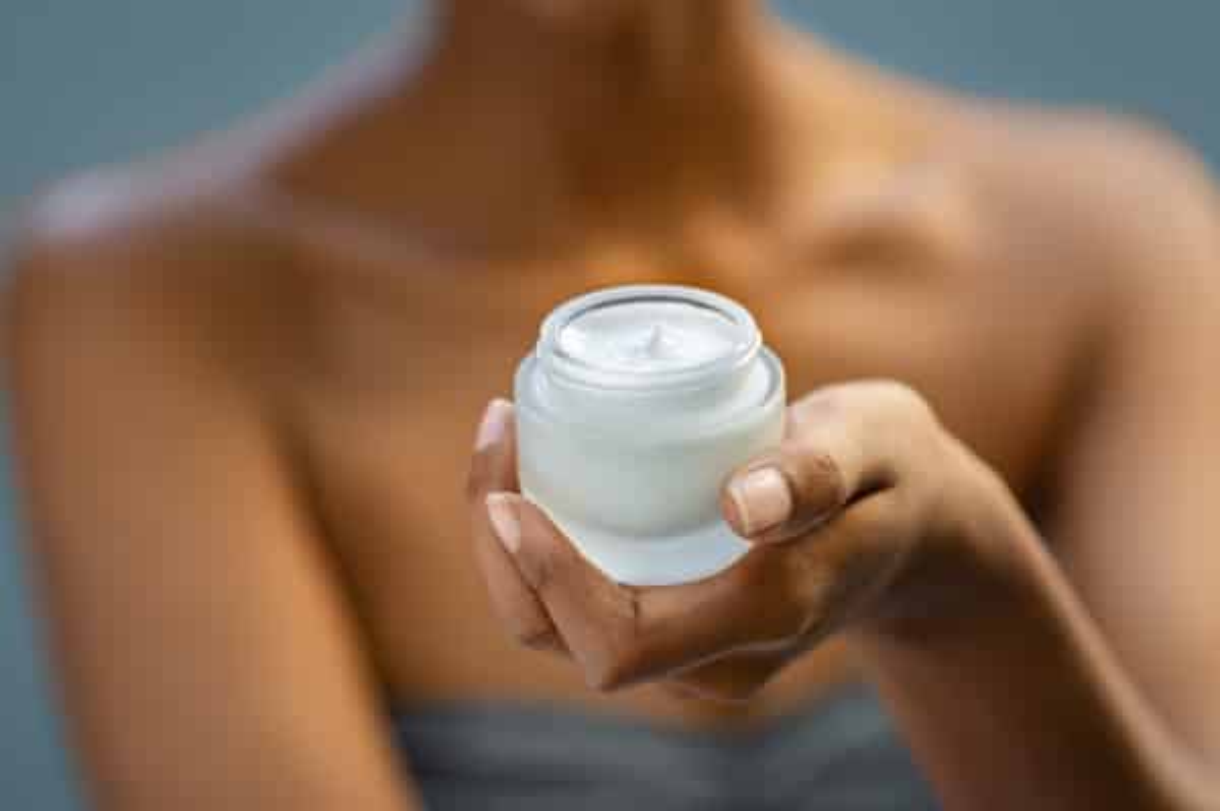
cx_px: 610
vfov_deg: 10.9
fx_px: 4266
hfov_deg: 16.3
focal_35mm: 126
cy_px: 406
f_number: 2.8
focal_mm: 105
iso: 400
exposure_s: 1/200
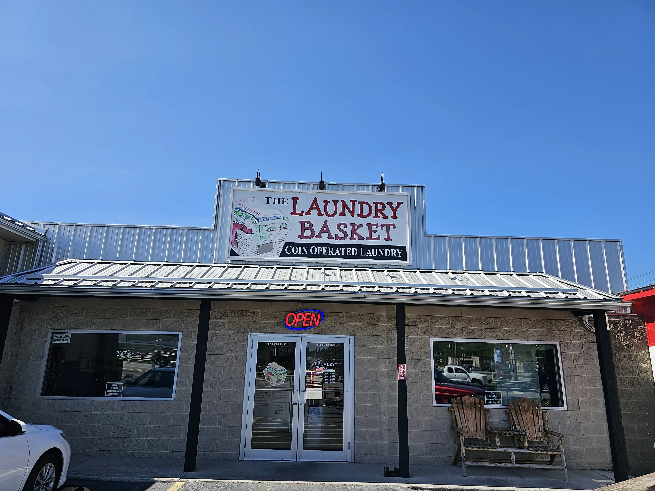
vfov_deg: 58.9
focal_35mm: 23
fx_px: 435
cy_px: 246
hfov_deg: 73.9
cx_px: 328
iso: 20
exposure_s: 1/1235
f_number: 1.7
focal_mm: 6.3
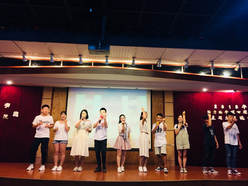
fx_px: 208
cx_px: 124
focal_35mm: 29
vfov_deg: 48.2
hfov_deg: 61.7
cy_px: 93
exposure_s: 1/33
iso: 250
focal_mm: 4.15
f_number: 2.2
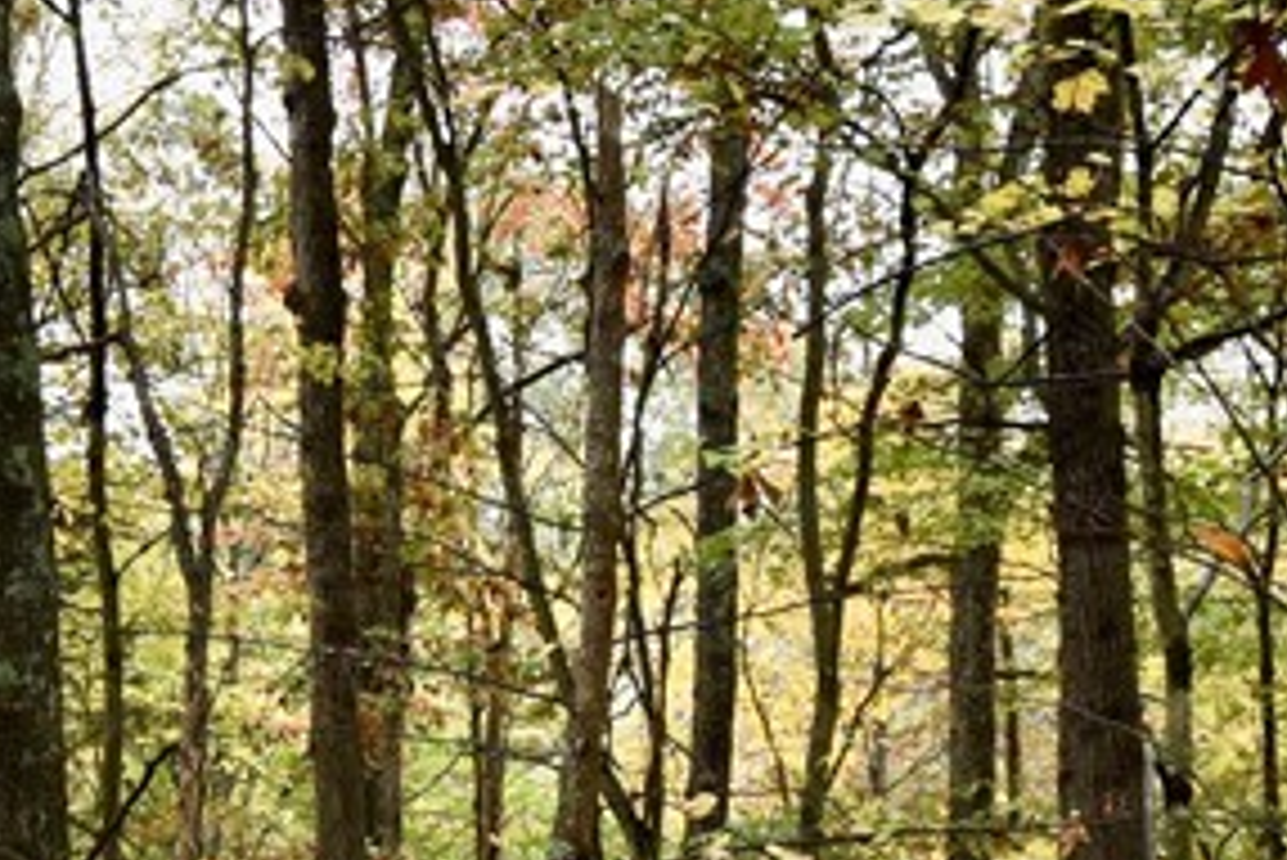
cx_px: 104
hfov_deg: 17.6
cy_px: 684
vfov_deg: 12.0
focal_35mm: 114
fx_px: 4077
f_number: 7.1
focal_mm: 20
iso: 400
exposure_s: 1/200
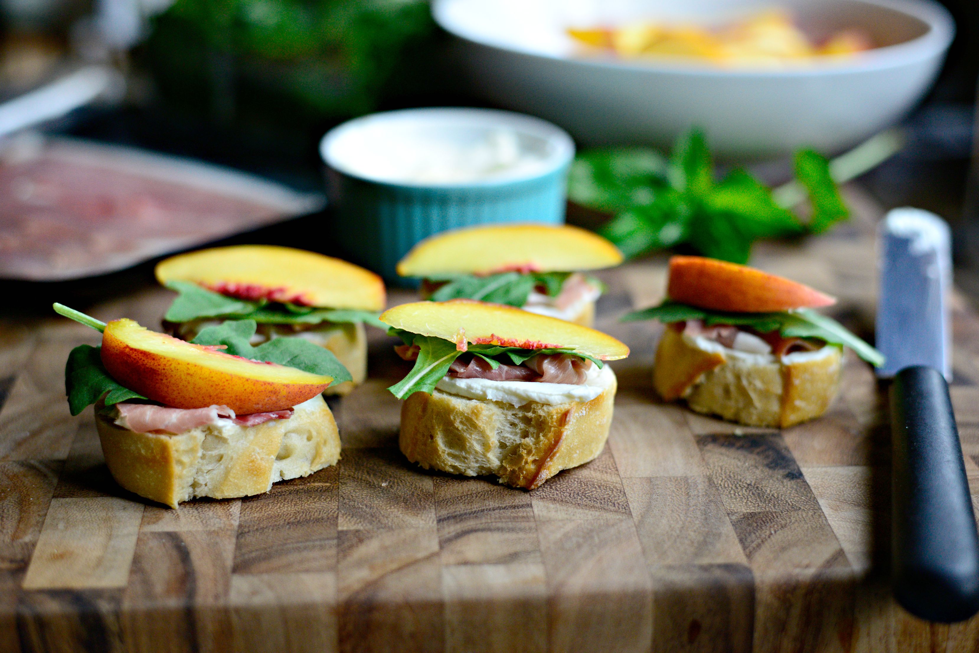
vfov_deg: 27.0
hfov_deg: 39.6
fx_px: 1360
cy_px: 326
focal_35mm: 50
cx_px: 490
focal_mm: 50
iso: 1800
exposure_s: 1/800
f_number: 2.8
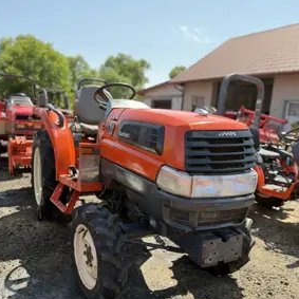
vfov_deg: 53.9
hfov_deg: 54.0
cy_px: 168
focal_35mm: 30
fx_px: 293
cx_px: 145
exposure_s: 1/1032
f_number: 1.78
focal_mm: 6.76
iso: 100
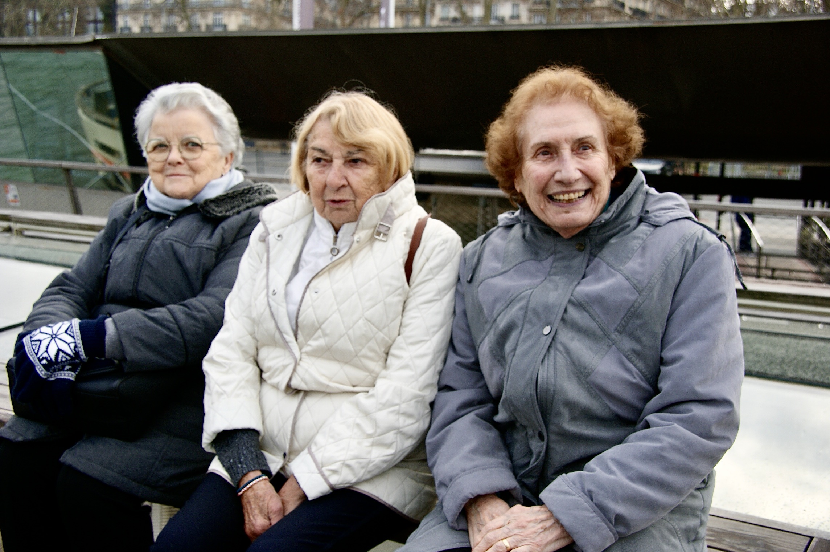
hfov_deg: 46.4
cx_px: 415
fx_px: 967
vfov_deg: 31.8
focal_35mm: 42
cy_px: 276
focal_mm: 28
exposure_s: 1/100
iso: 100
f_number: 5.6
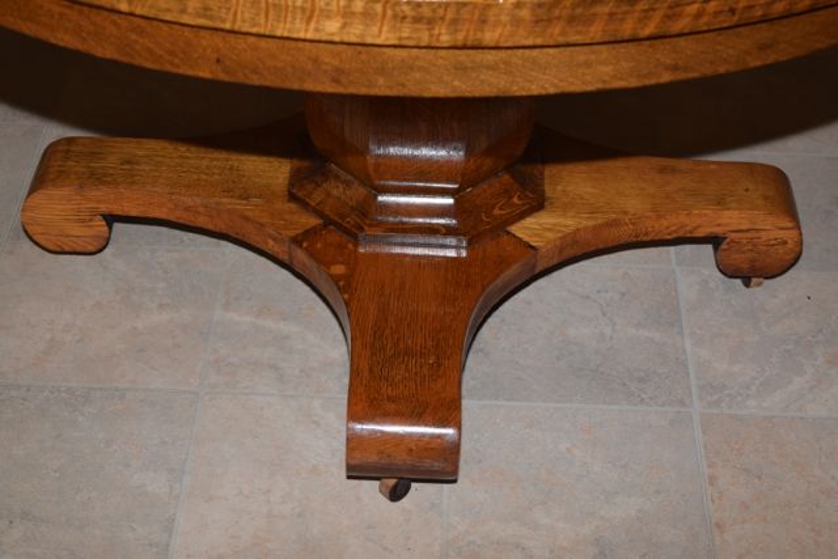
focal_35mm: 82
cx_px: 419
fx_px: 1921
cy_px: 280
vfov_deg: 16.6
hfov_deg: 24.6
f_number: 5.6
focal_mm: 55
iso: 800
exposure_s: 1/125
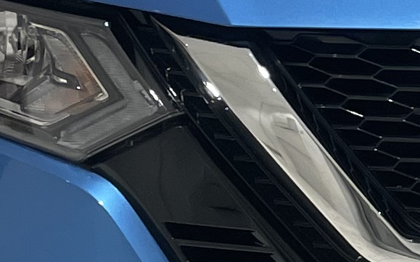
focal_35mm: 192
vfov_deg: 6.8
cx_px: 617
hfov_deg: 10.6
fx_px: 2198
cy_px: 44
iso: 64
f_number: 1.6
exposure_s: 1/100
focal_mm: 4.2
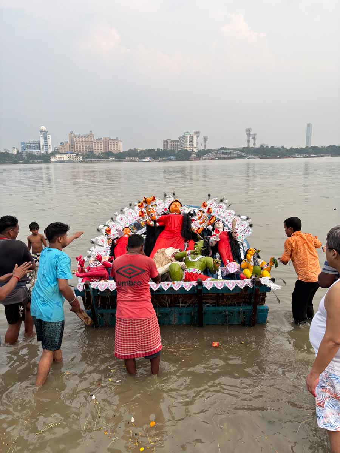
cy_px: 226
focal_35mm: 26
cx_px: 170
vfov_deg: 67.3
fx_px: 340
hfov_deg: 53.1
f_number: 1.6
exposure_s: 1/493
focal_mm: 5.96
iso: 50
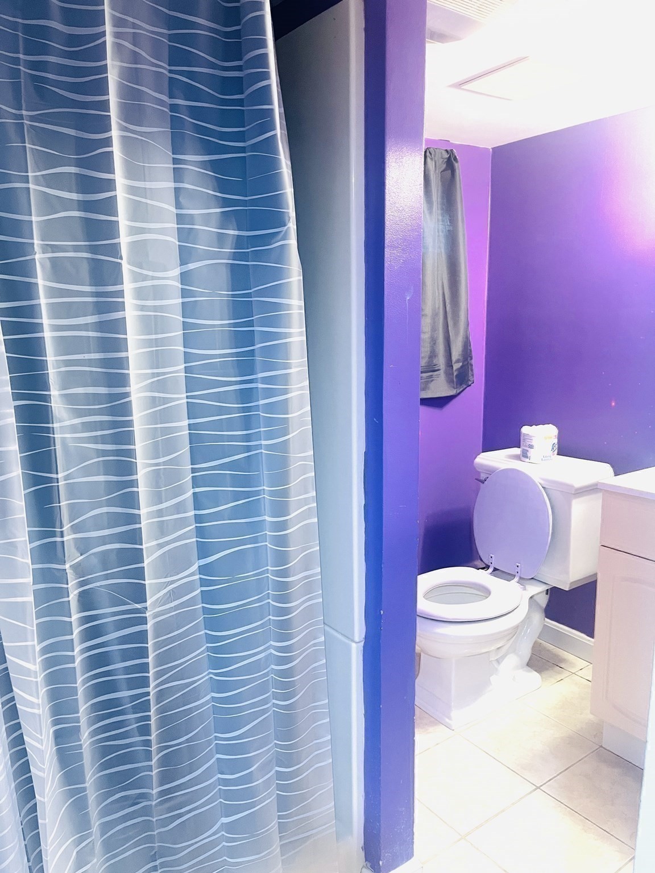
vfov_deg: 67.3
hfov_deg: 53.1
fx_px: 656
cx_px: 328
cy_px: 436
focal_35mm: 26
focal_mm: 5.1
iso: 320
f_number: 1.6
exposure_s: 1/60
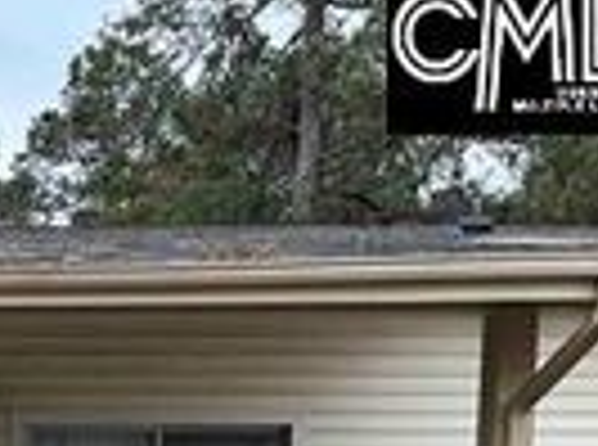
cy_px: 800
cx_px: -400
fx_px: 1688
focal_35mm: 98
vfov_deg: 13.5
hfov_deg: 17.3
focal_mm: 5.1
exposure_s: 1/229
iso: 40
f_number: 1.6
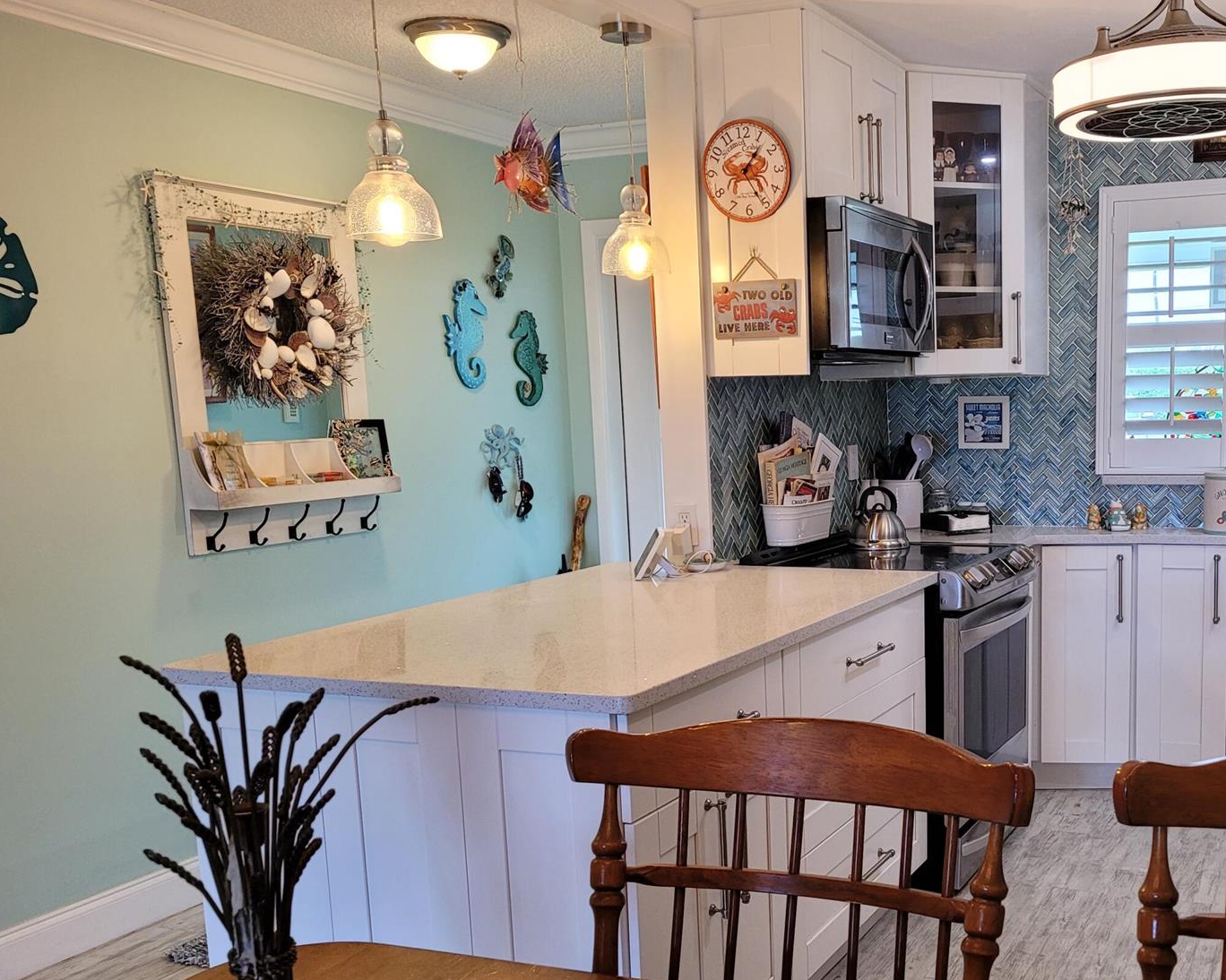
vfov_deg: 38.6
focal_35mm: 38
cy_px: 667
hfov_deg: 46.7
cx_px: 869
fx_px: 1379
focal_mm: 5.4
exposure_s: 1/120
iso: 200
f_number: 1.8
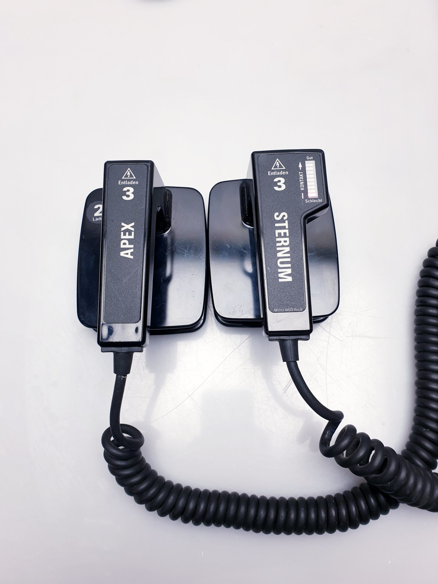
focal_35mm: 26
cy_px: 292
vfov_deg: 67.3
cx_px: 219
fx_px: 439
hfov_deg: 53.1
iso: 64
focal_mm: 4.3
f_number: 2.4
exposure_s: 1/100
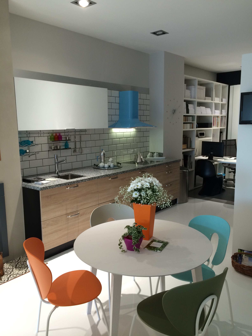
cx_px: 126
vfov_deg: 60.0
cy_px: 168
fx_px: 291
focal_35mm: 30
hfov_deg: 46.8
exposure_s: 1/33
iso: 64
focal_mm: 4.12
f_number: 2.2
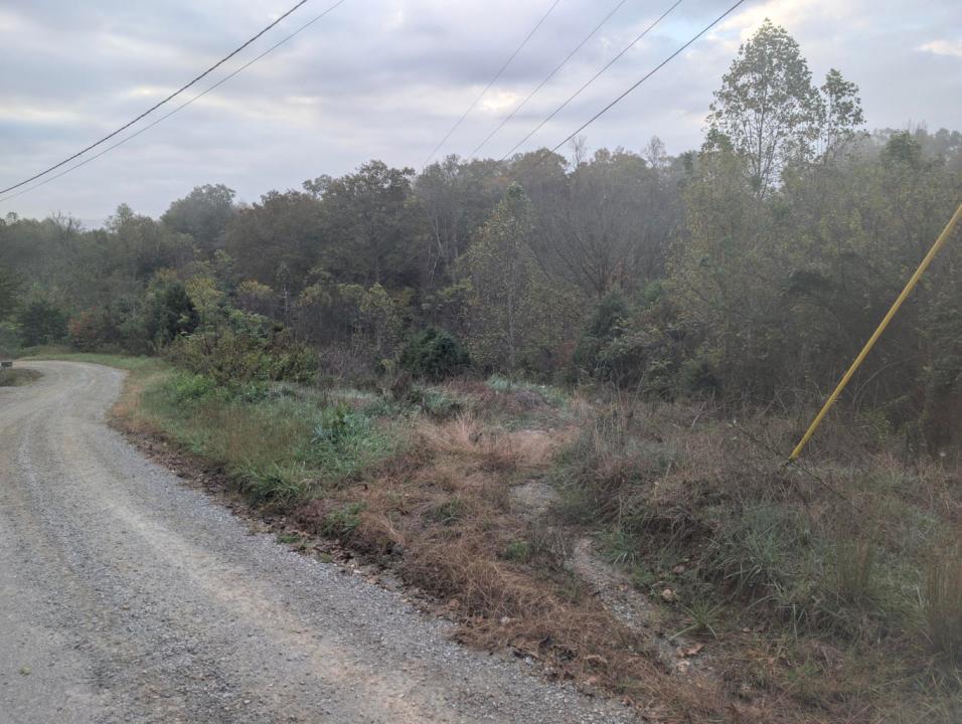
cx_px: 481
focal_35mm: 24
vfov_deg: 56.9
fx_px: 668
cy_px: 362
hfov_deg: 71.5
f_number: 1.68
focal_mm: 6.9
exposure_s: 1/108
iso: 19
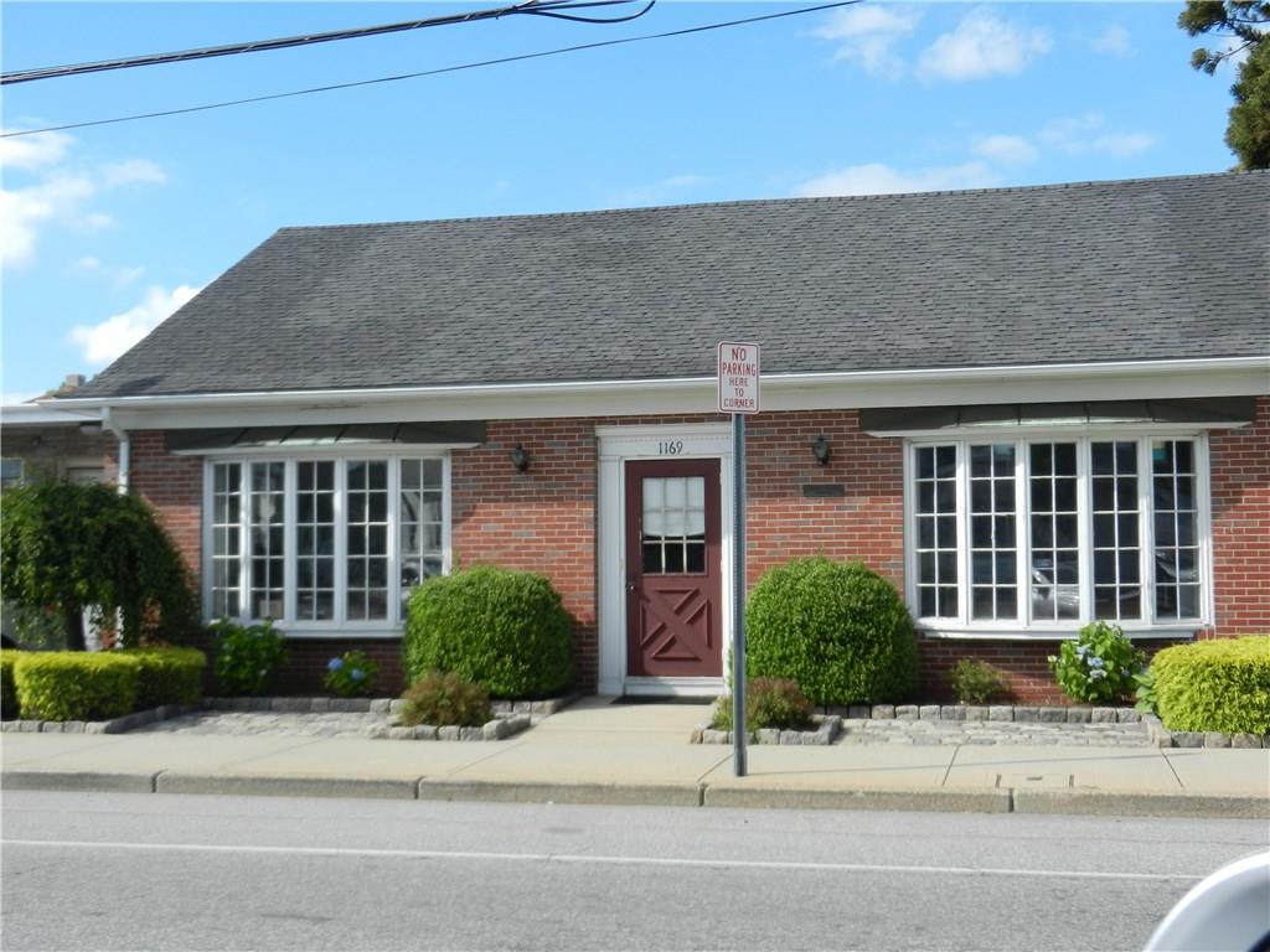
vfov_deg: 32.2
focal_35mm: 45
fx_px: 1651
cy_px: 476
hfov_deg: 42.1
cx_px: 635
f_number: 4.2
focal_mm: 8.2
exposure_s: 1/800
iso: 160
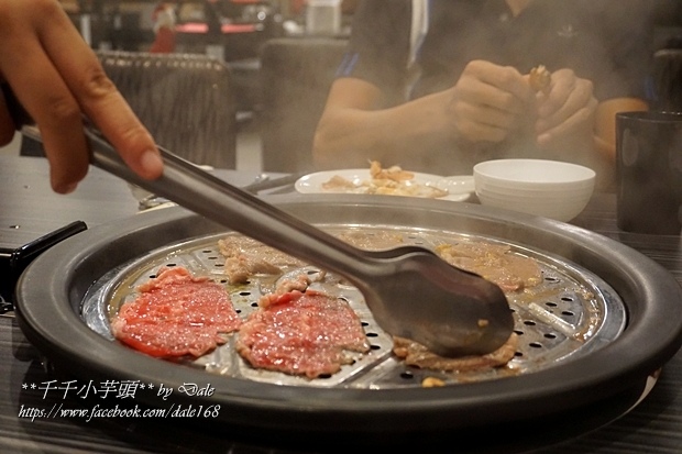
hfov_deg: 46.4
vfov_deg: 31.9
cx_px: 341
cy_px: 227
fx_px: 795
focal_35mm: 42
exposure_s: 1/80
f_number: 4.5
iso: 3200
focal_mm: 28
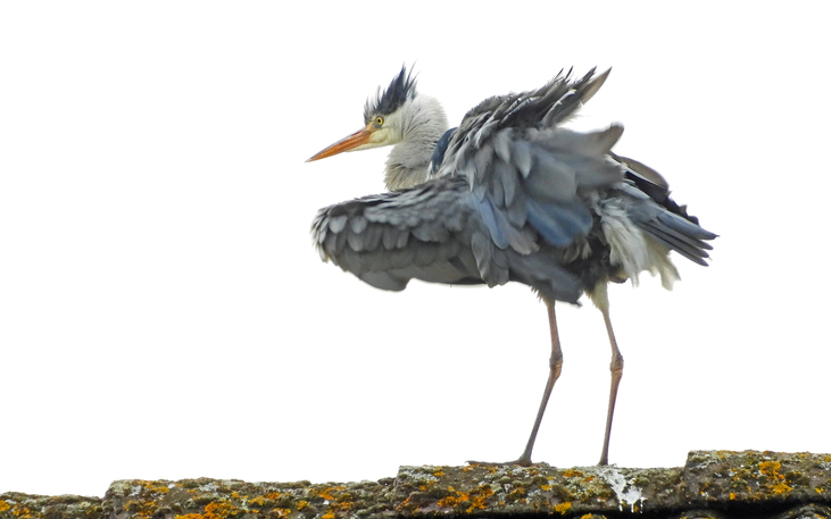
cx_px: 416
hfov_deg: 2.5
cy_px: 296
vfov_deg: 1.5
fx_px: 19274
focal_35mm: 851
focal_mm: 143.3
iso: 160
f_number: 5.6
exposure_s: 1/250
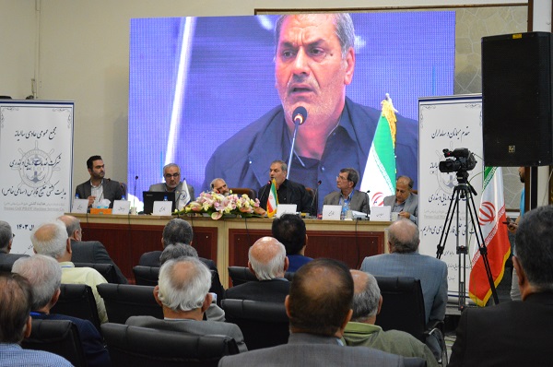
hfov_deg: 24.7
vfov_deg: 16.5
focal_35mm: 82
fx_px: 1265
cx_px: 276
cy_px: 184
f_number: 5.6
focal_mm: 55
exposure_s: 1/60
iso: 2500
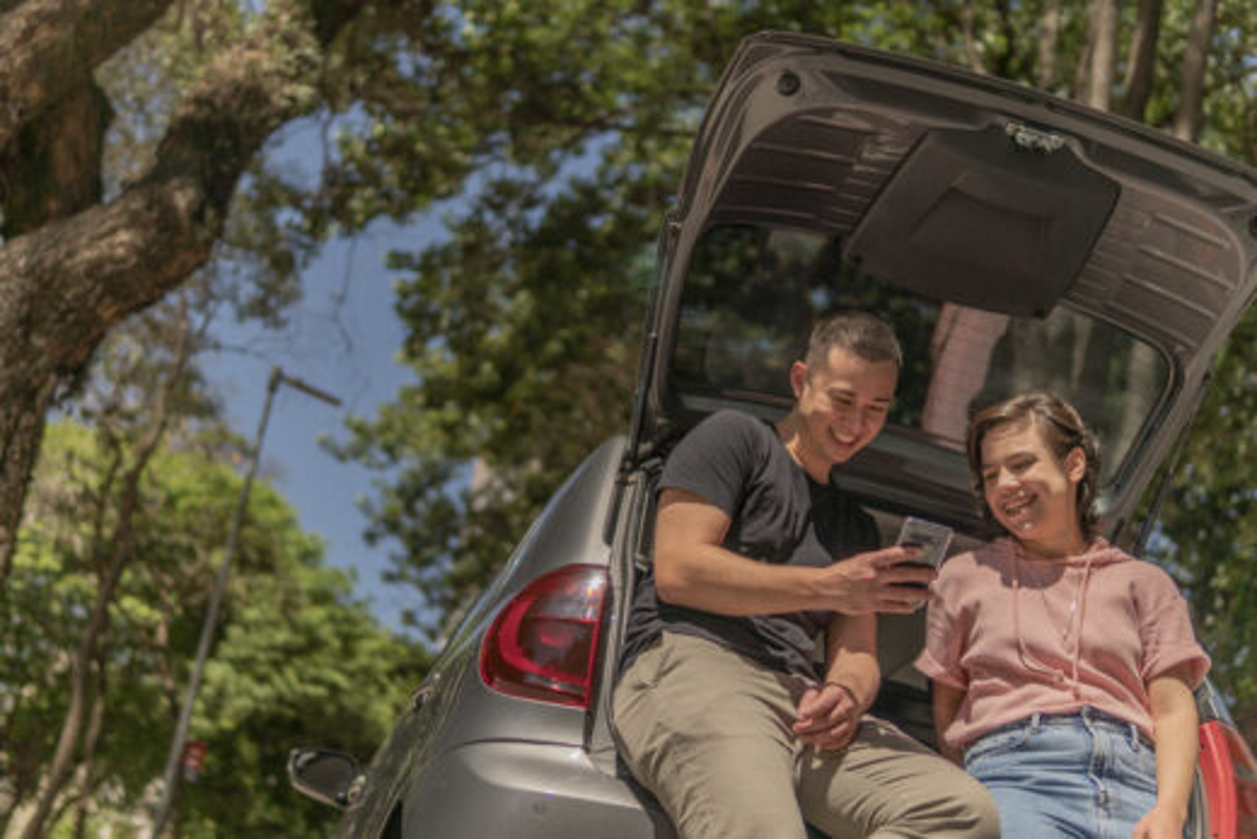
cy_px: 420
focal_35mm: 45
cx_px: 628
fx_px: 1572
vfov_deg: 29.9
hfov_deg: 43.6
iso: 100
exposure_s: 1/640
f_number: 1.4
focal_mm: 30
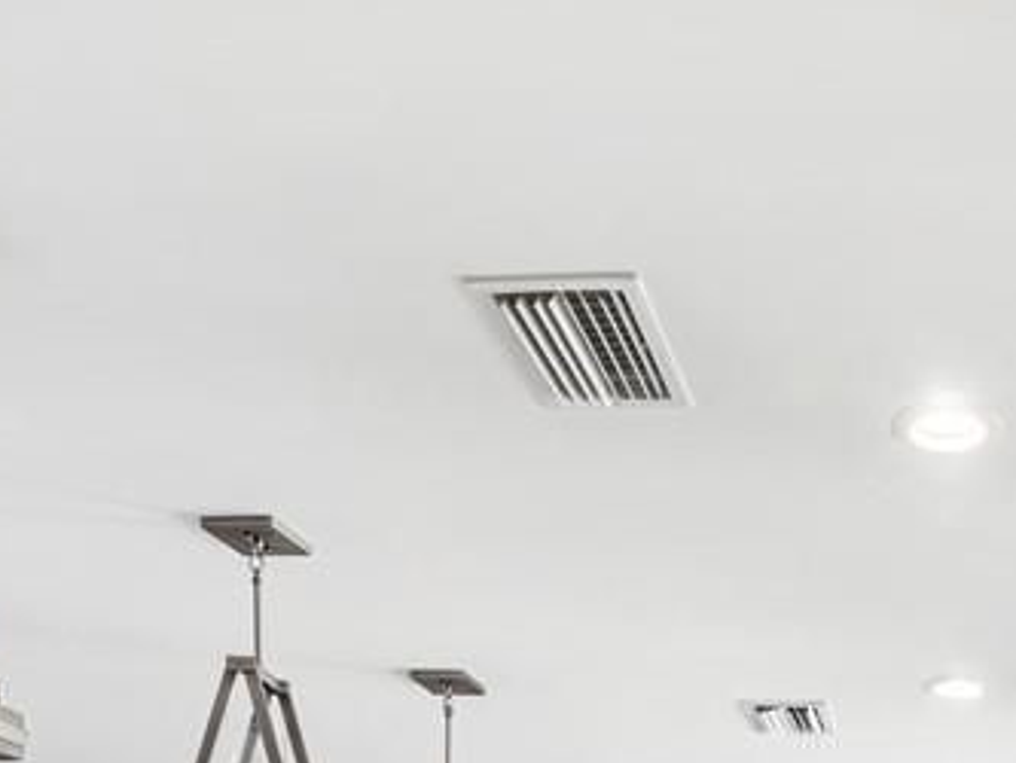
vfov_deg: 25.5
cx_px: 989
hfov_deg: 39.3
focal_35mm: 43
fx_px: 1263
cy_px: 1138
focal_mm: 7
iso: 200
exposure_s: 1/2
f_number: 7.1
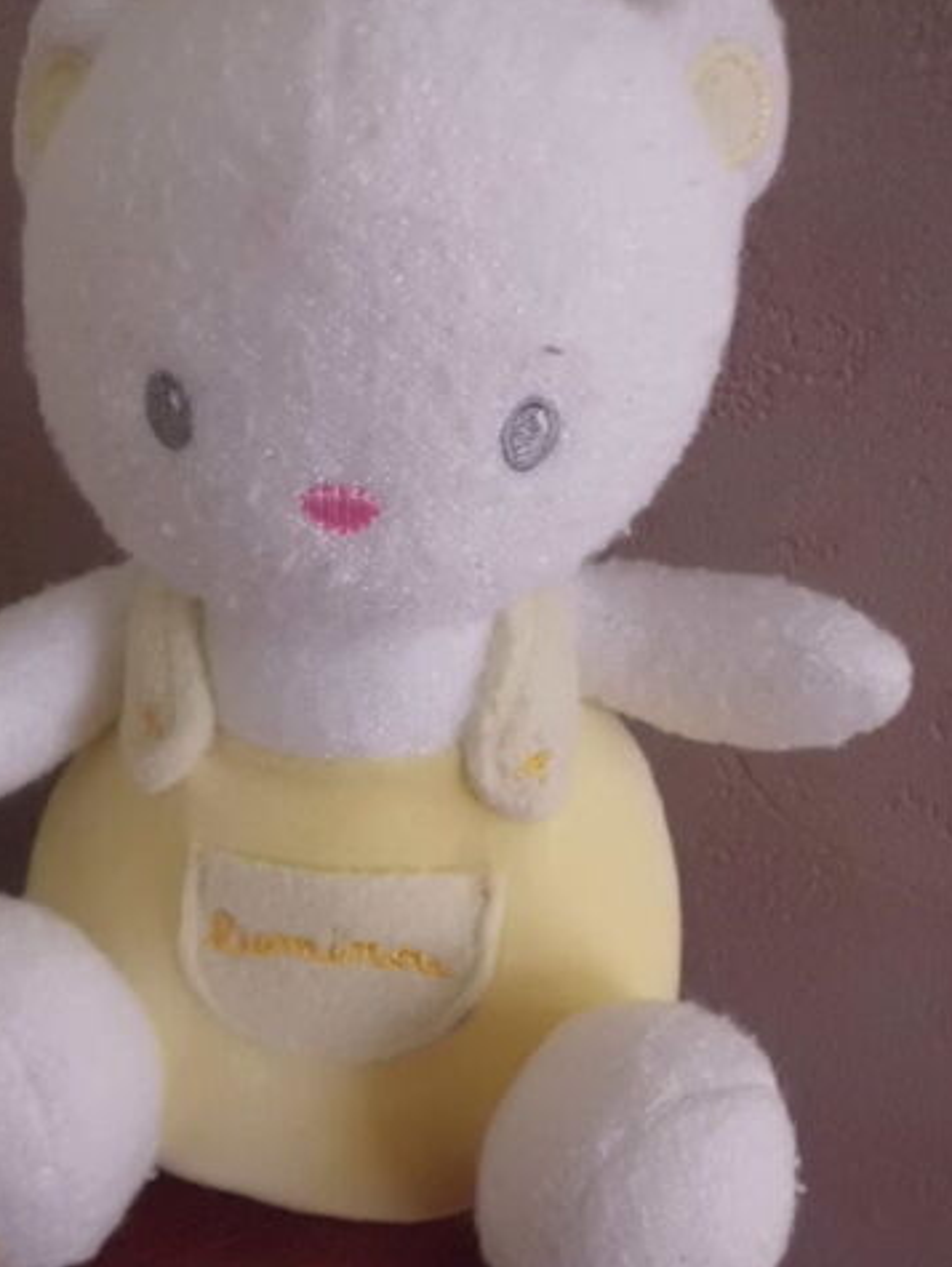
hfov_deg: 40.5
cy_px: 672
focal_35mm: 35
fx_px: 1282
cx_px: 368
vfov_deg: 52.6
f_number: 3.2
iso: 800
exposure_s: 1/20
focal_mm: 4.6
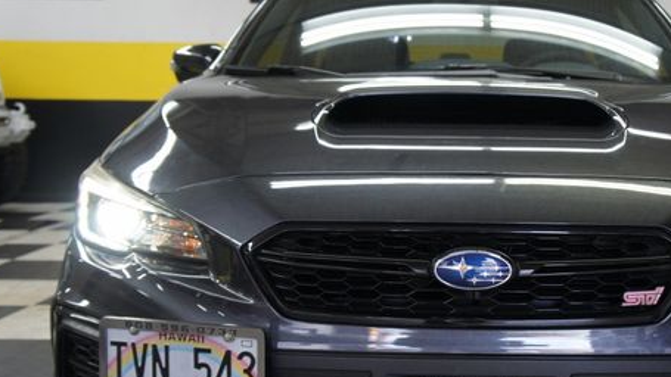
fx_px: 943
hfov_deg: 38.7
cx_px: 453
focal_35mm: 53
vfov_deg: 22.5
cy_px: 265
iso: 320
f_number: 4
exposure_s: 1/40
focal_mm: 24
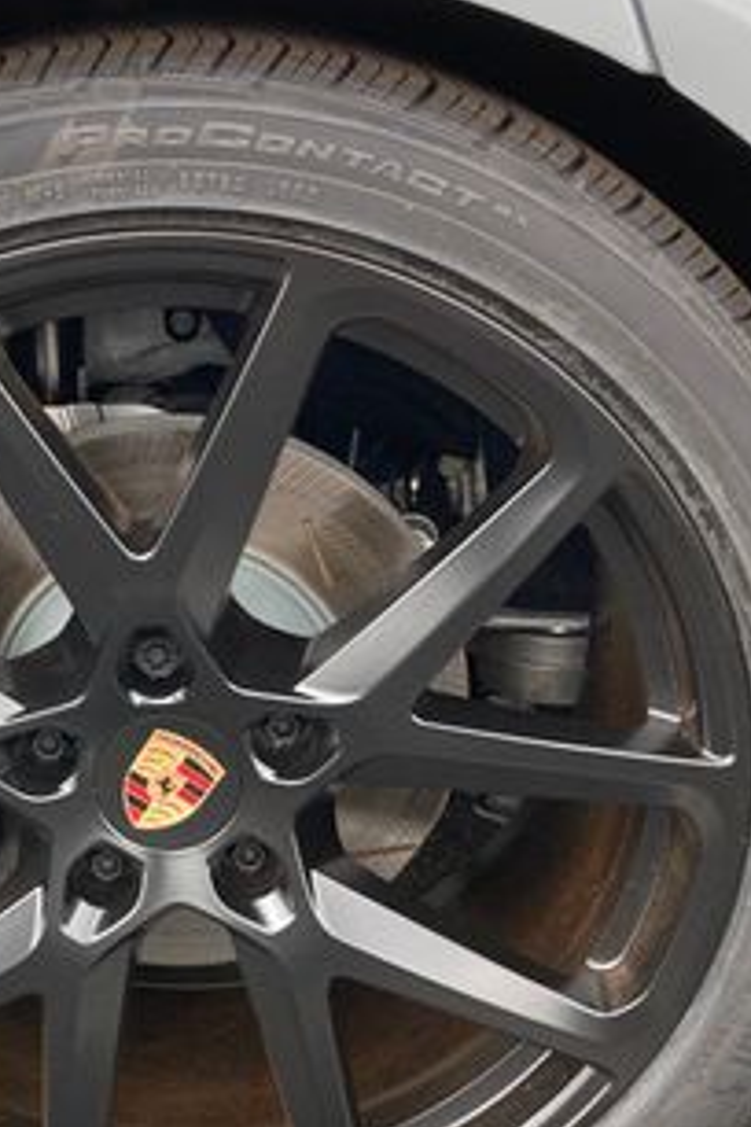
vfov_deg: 32.7
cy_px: 729
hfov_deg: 21.9
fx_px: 1909
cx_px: 118
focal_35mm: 61
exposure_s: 1/120
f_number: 1.8
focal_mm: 3.99
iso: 32
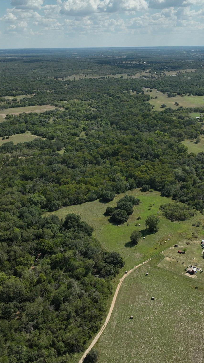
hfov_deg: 33.7
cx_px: 103
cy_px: 182
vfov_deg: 56.6
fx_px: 337
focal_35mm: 35
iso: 130
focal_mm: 12.29
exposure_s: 1/3200
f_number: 2.8
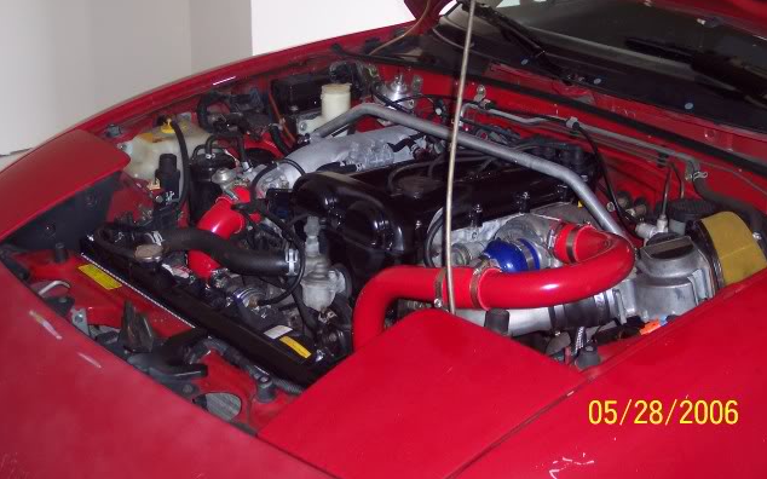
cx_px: 388
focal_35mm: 55
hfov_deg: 36.9
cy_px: 193
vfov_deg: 23.5
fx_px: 1149
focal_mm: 10.7
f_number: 3.4
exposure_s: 1/30
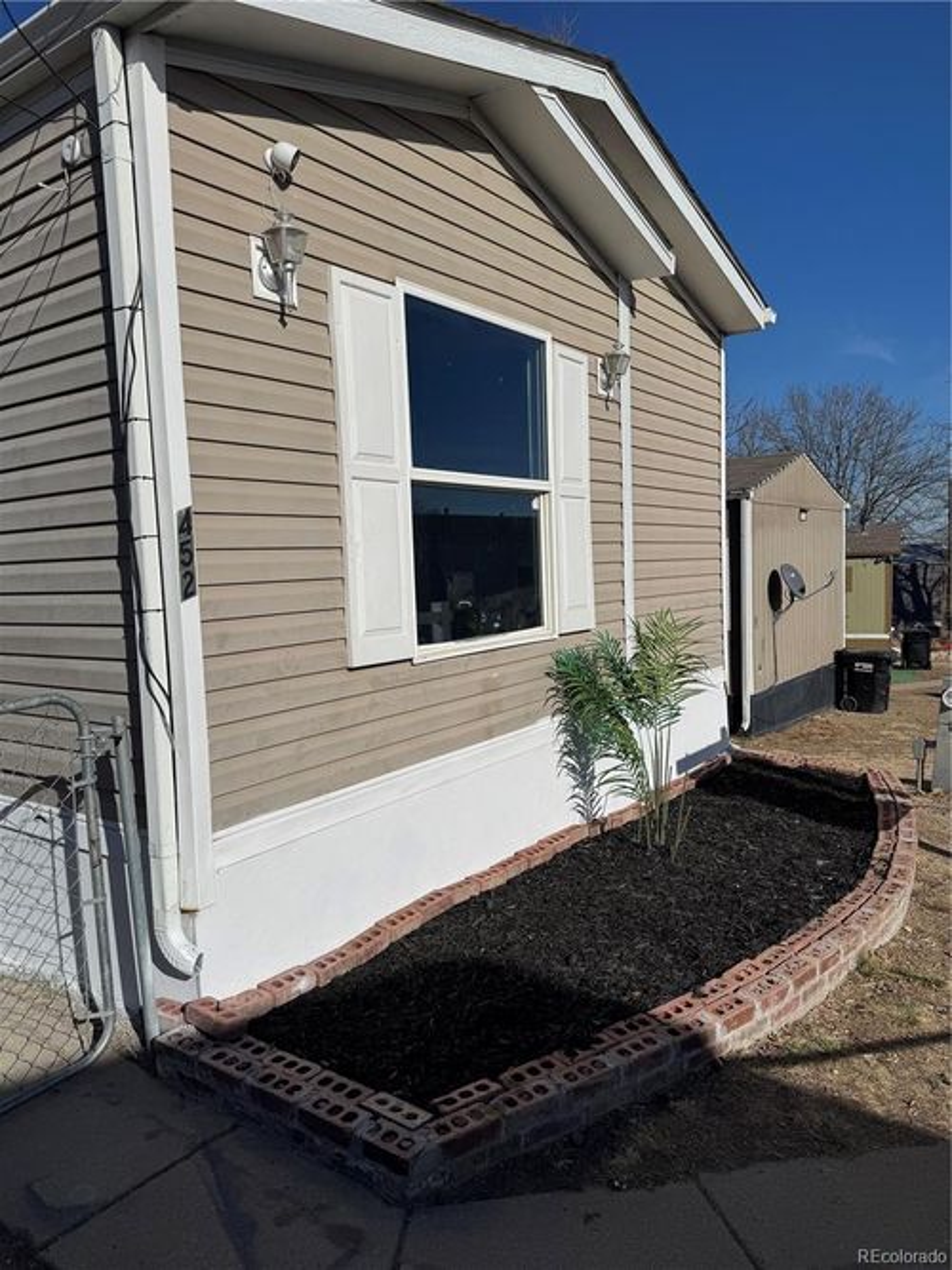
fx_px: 880
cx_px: 476
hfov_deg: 56.8
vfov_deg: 71.6
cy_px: 635
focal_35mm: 24
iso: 64
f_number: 1.78
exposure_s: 1/12346
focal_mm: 6.76
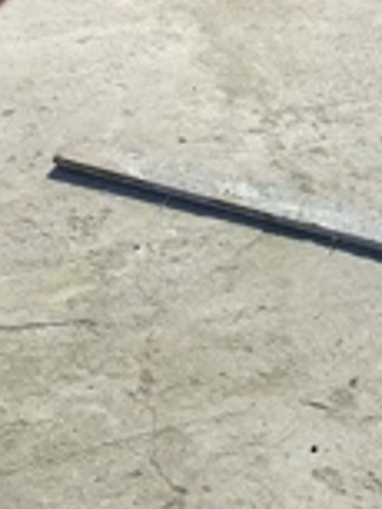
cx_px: 199
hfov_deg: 24.4
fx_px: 882
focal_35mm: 60
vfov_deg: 31.2
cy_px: 90
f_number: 1.8
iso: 50
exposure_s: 1/1667
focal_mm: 5.54
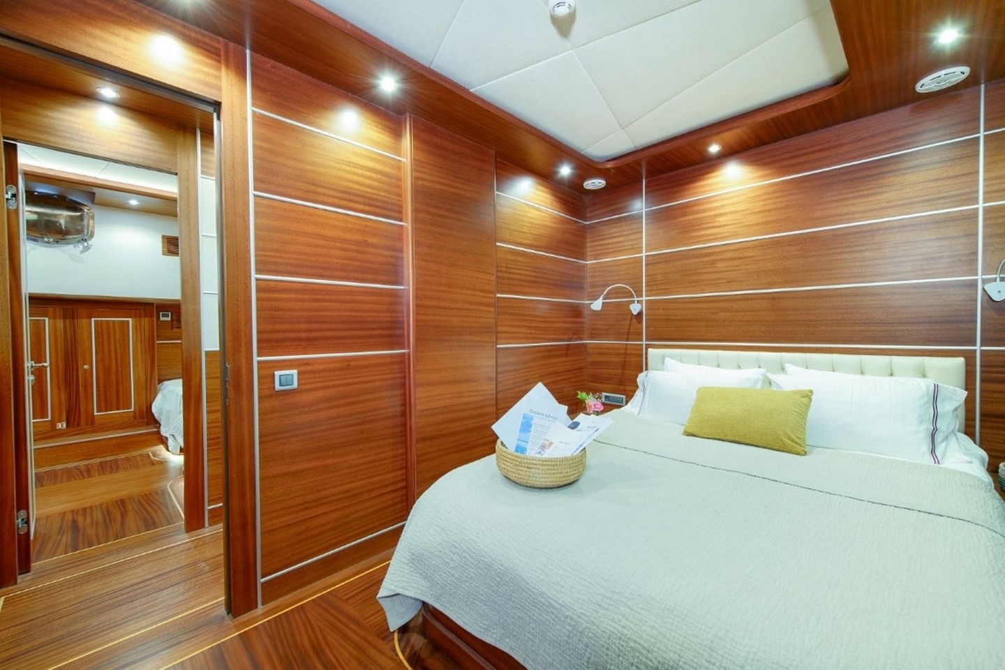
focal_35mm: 14
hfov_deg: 104.3
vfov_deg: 81.2
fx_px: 391
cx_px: 502
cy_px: 335
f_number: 8
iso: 100
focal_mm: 14
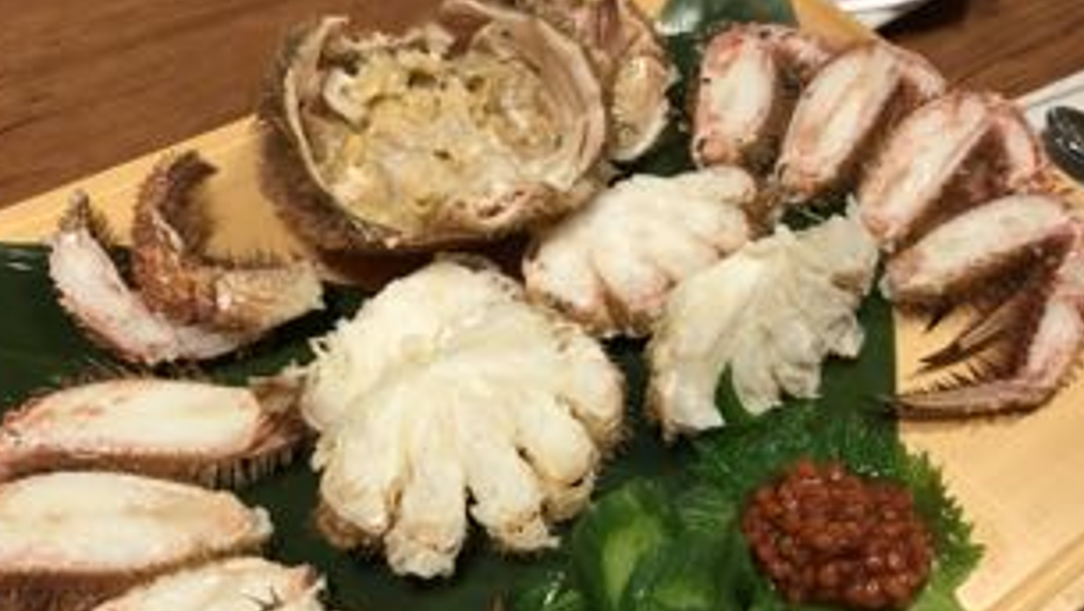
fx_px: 1007
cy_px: 432
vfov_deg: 33.3
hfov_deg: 56.6
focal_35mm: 35
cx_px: 569
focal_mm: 3.99
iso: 32
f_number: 1.8
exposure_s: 1/33
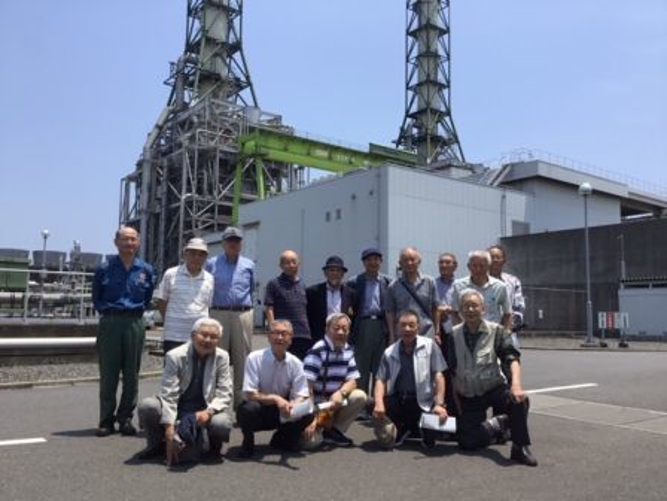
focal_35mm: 31
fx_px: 597
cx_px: 334
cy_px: 250
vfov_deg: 45.4
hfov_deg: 58.4
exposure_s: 1/1294
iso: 25
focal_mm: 3.3
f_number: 2.4
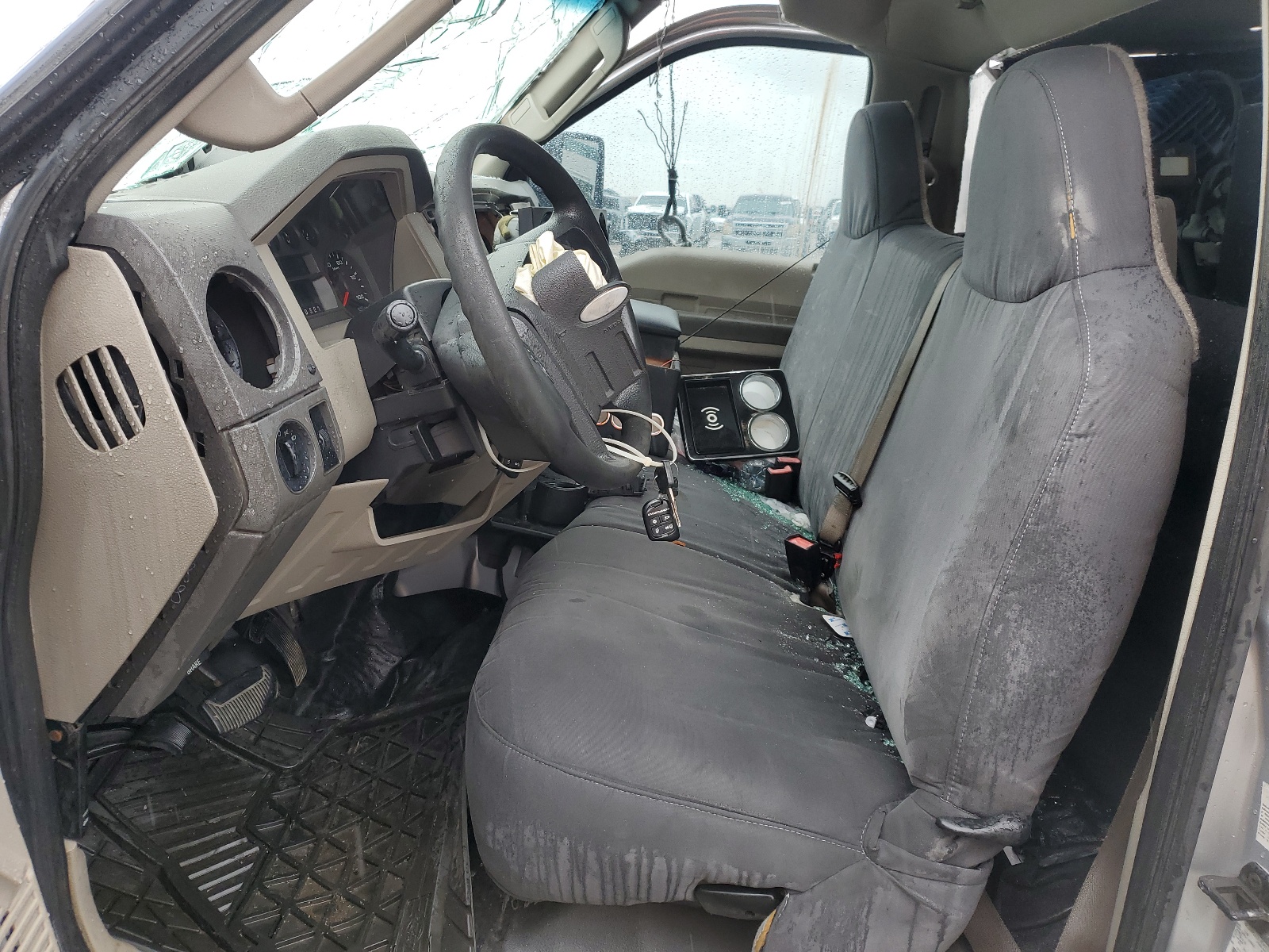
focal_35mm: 26
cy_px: 476
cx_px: 634
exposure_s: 1/278
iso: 50
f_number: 1.5
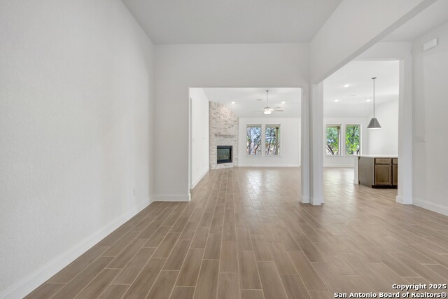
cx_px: 224
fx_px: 174
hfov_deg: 104.2
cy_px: 150
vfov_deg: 81.2
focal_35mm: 14
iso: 100
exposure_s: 1/1.25
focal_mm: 14
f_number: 9
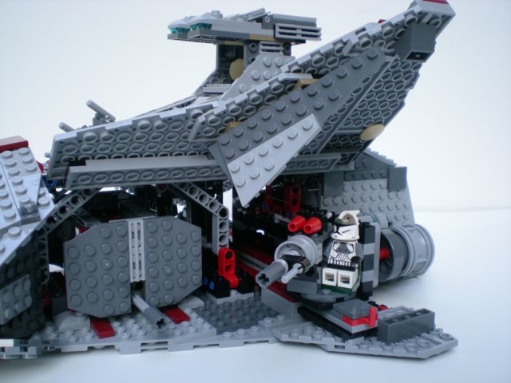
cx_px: 256
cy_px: 192
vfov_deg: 37.7
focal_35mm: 38
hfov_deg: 49.0
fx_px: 561
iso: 98
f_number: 3.1
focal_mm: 6.3
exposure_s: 1/59.7
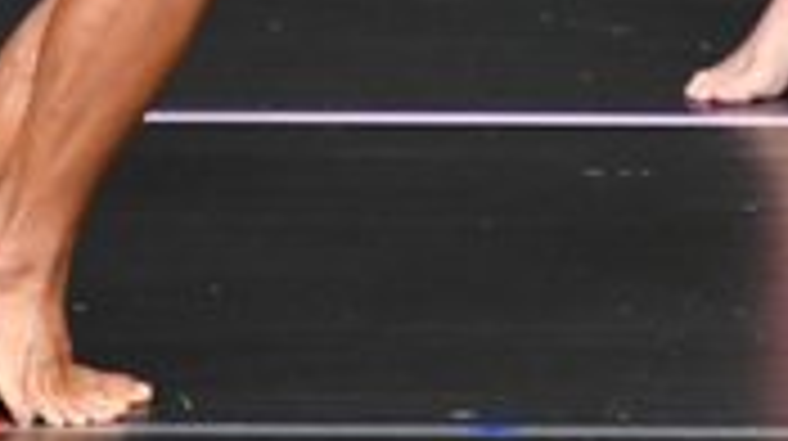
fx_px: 33417
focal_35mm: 1601
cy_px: -500
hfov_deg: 1.4
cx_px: 664
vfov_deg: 0.8
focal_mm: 230
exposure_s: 1/400
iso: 4000
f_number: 5.6
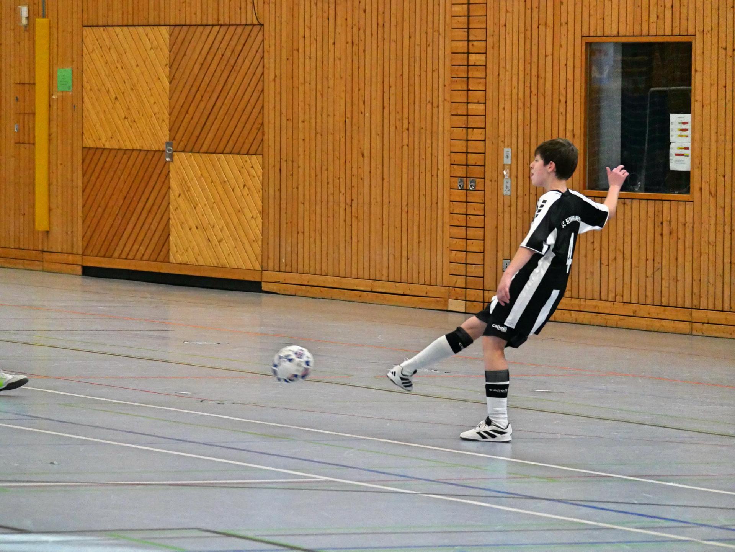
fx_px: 4249
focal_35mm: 200
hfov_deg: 9.9
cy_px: 276
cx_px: 368
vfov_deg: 7.4
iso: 3200
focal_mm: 100
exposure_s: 1/500
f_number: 4
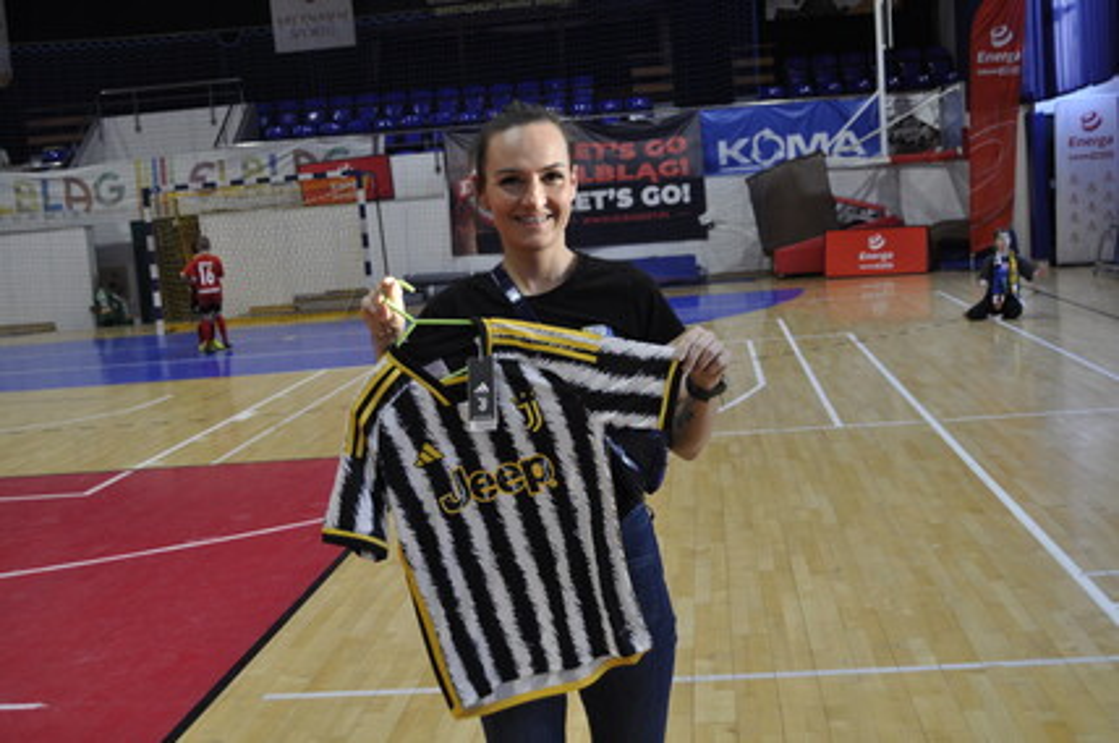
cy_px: 372
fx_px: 1443
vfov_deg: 28.9
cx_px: 560
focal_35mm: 46
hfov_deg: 42.4
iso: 400
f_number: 4.2
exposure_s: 1/60
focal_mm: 31
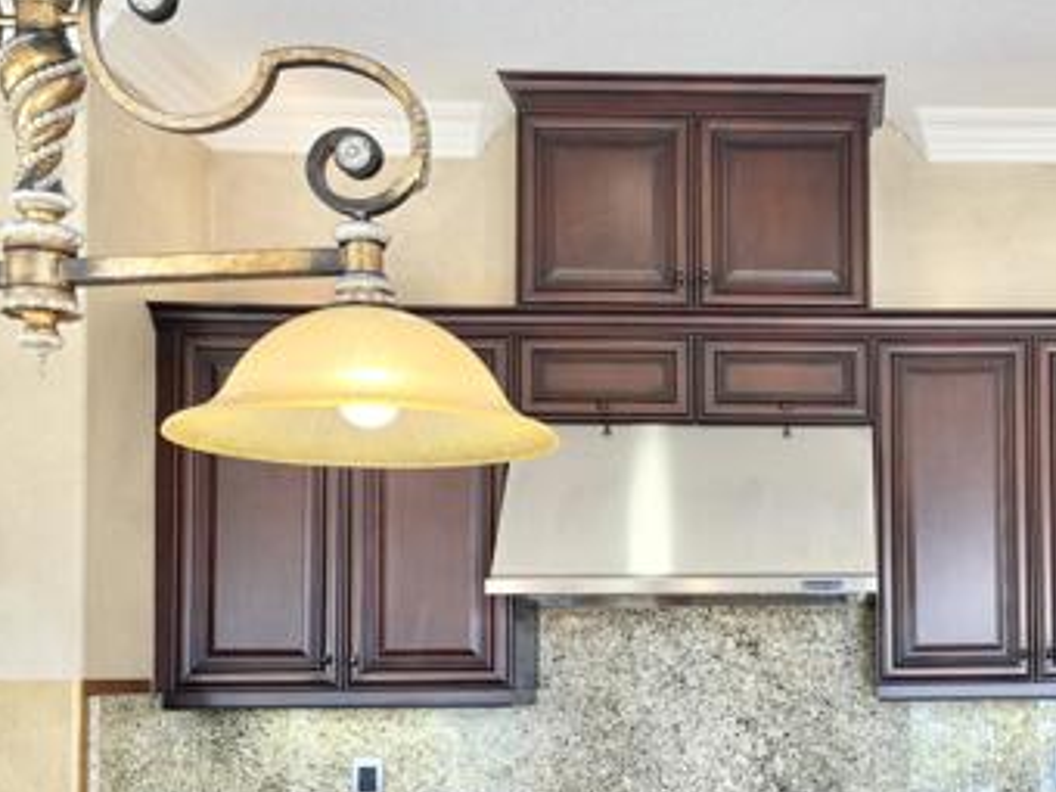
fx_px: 1495
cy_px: 609
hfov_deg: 36.7
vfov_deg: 29.1
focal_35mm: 49
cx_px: 932
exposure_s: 1/120
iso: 64
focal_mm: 5.96
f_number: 1.6
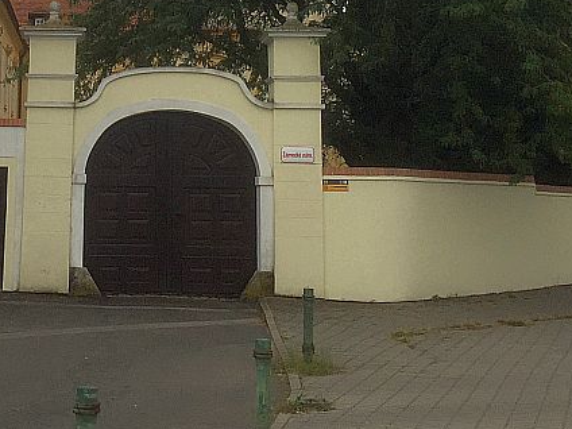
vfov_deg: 20.2
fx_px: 1157
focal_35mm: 70
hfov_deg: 27.1
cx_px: 94
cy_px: -19
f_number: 2.2
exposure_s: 1/581
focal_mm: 4.15
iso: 32
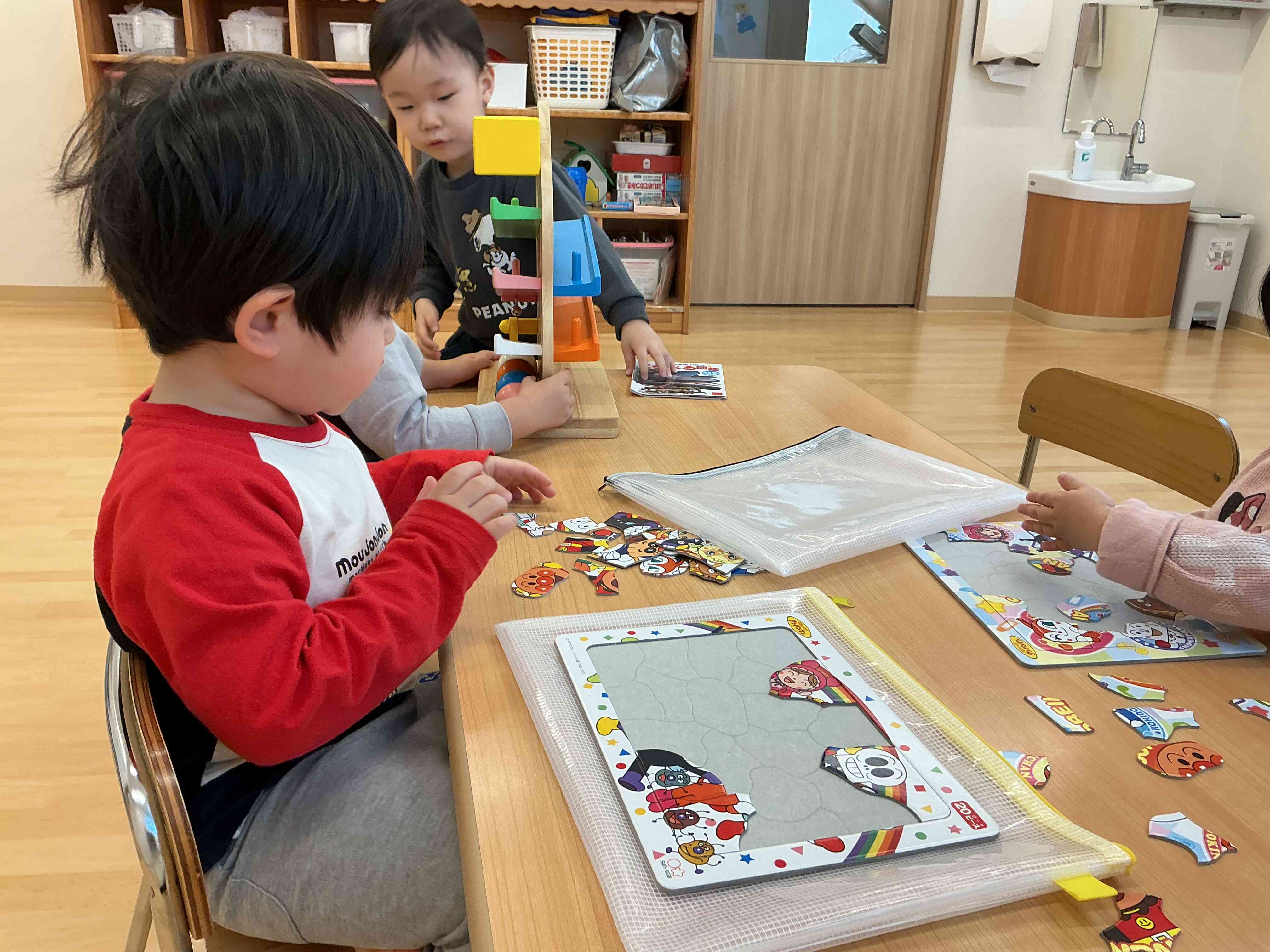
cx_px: 635
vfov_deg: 48.2
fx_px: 1064
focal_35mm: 29
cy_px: 476
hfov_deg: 61.7
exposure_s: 1/100
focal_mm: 3
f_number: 1.8
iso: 32
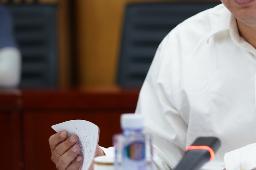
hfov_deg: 8.5
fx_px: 1713
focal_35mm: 241
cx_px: 240
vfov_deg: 5.7
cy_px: 8
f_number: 2.8
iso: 320
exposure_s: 1/60
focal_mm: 103
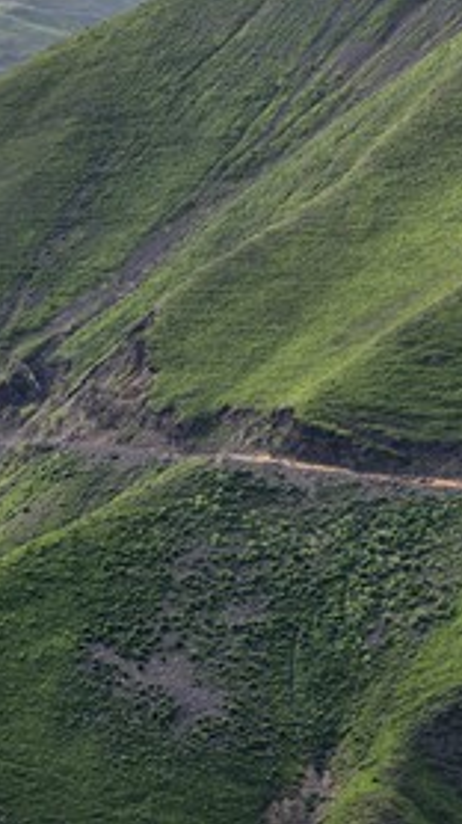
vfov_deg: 6.8
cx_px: 213
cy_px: 412
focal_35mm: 317
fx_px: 6916
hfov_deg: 3.8
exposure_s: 1/1000
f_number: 9
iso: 800
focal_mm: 200
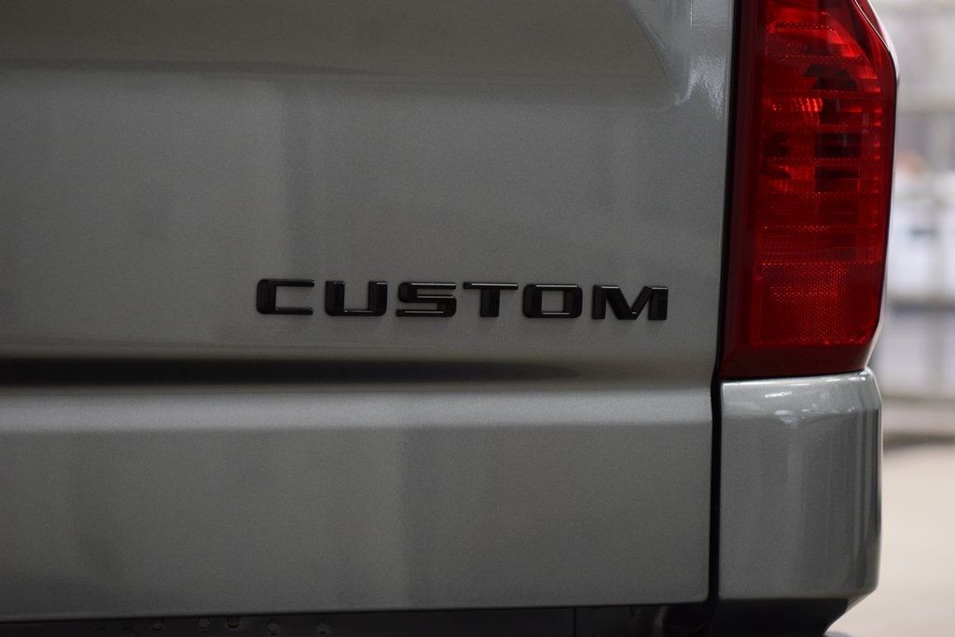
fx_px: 2786
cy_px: 318
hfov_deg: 19.5
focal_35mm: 105
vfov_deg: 13.0
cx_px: 478
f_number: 4
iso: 1600
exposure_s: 1/125
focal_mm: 70
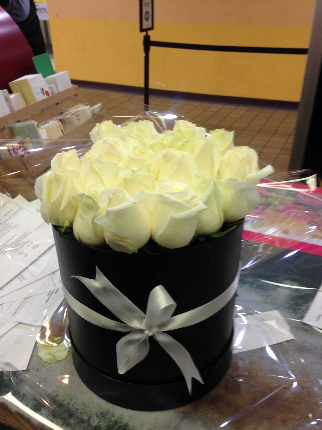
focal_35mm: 33
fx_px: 409
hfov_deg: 42.9
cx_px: 161
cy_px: 215
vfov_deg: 55.4
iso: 50
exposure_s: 1/24
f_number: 2.4
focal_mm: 4.12
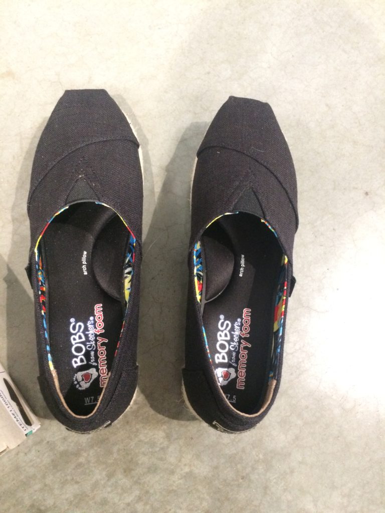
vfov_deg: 61.7
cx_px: 192
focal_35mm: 29
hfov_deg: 48.2
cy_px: 256
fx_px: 430
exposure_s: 1/30
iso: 320
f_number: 2.2
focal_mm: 4.15
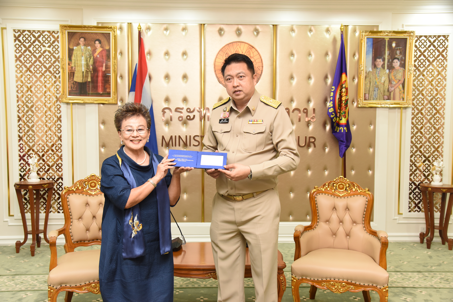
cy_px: 151
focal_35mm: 35
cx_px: 226
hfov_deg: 54.4
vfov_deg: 37.9
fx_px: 441
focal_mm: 35
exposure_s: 1/125
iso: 1600
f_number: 5
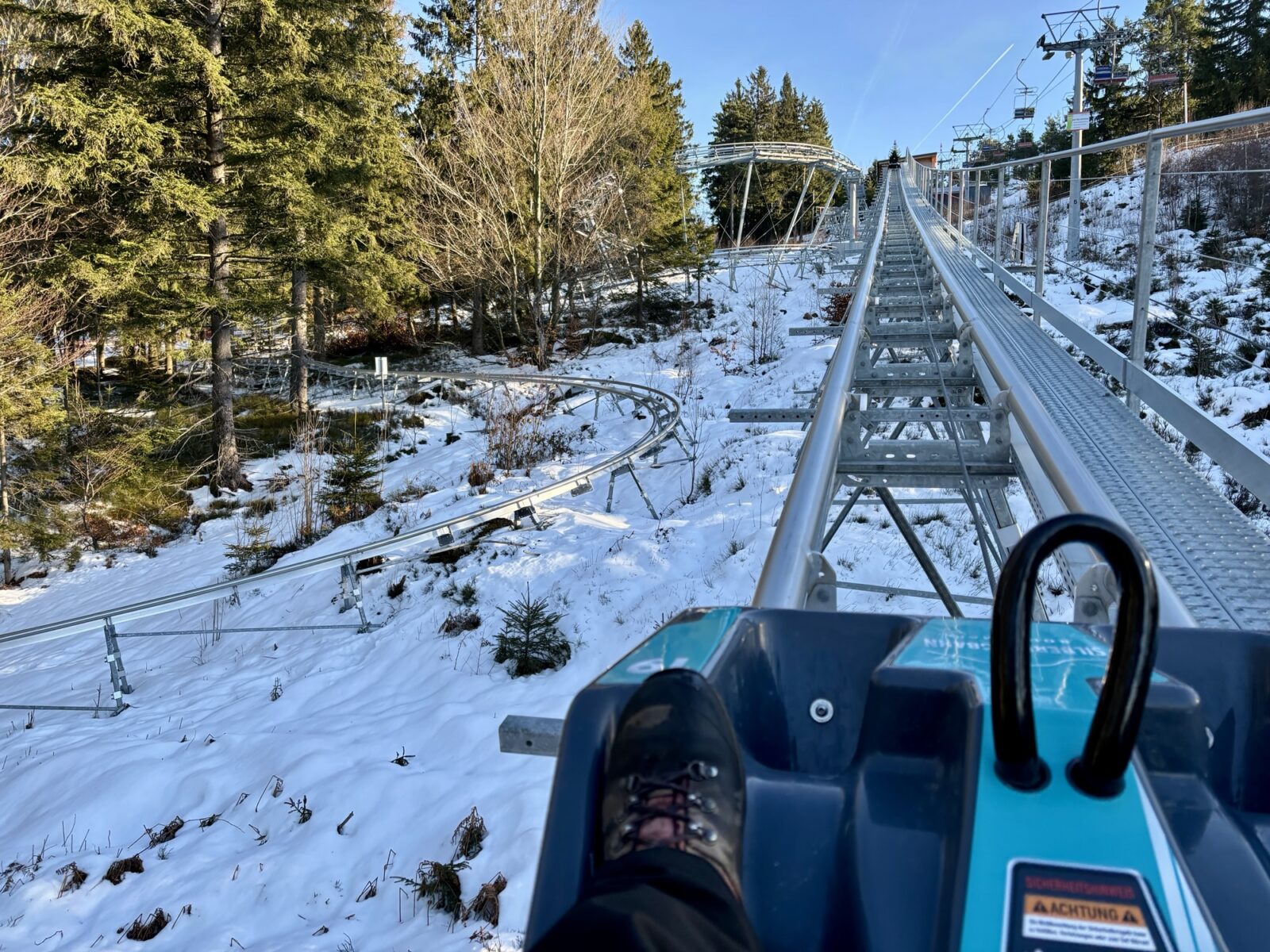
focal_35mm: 26
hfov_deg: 67.3
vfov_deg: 53.1
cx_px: 635
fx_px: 954
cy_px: 476
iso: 50
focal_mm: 5.96
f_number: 1.6
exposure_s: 1/622
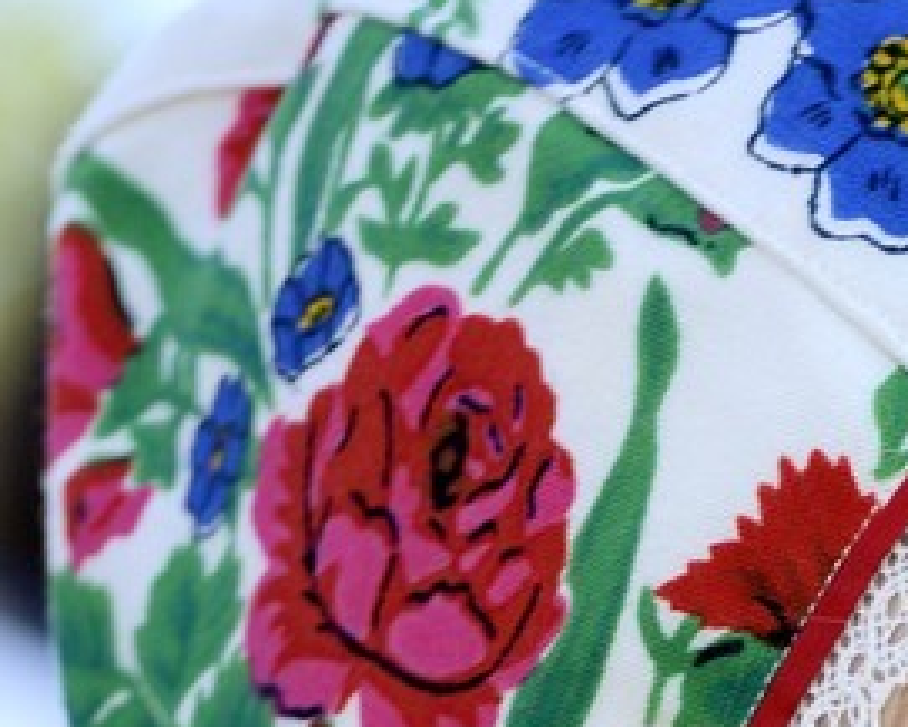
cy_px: 2077
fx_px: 10431
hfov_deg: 5.0
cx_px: 1169
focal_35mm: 388
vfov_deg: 3.9
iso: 200
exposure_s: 1/250
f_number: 4.5
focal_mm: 70
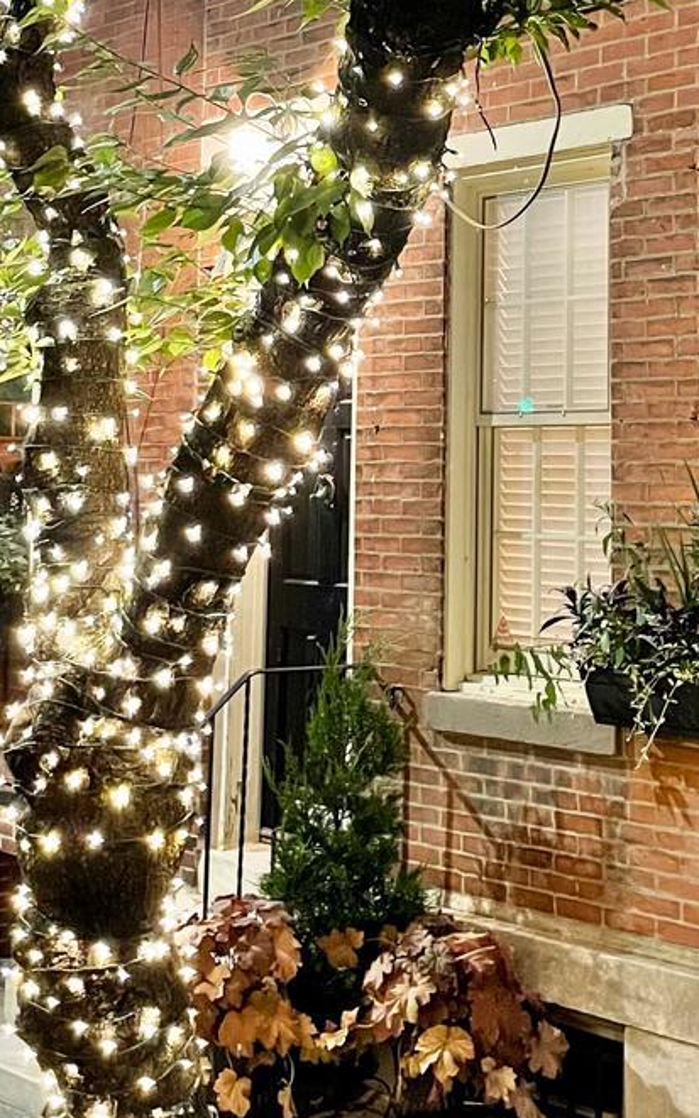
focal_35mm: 64
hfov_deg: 20.3
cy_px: 282
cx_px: 377
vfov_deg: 31.4
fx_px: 1951
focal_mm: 4.2
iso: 800
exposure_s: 1/30
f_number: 1.6
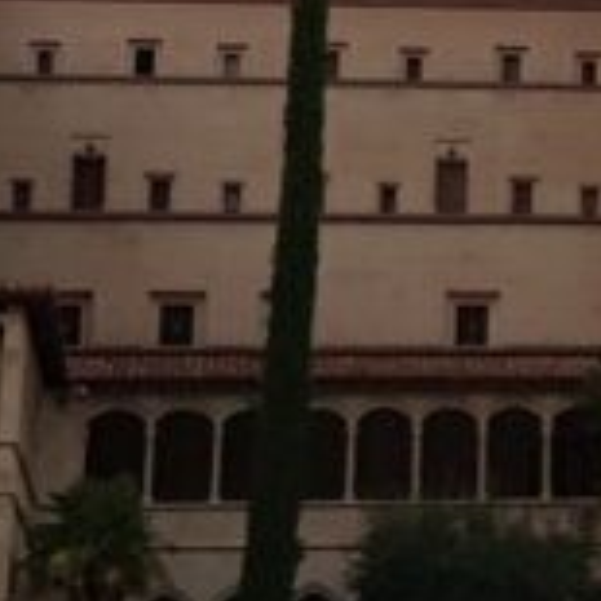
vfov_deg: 10.7
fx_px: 3143
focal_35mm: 160
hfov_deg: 10.3
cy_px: -202
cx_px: 1090
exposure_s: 1/50
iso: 125
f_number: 1.7
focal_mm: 4.2
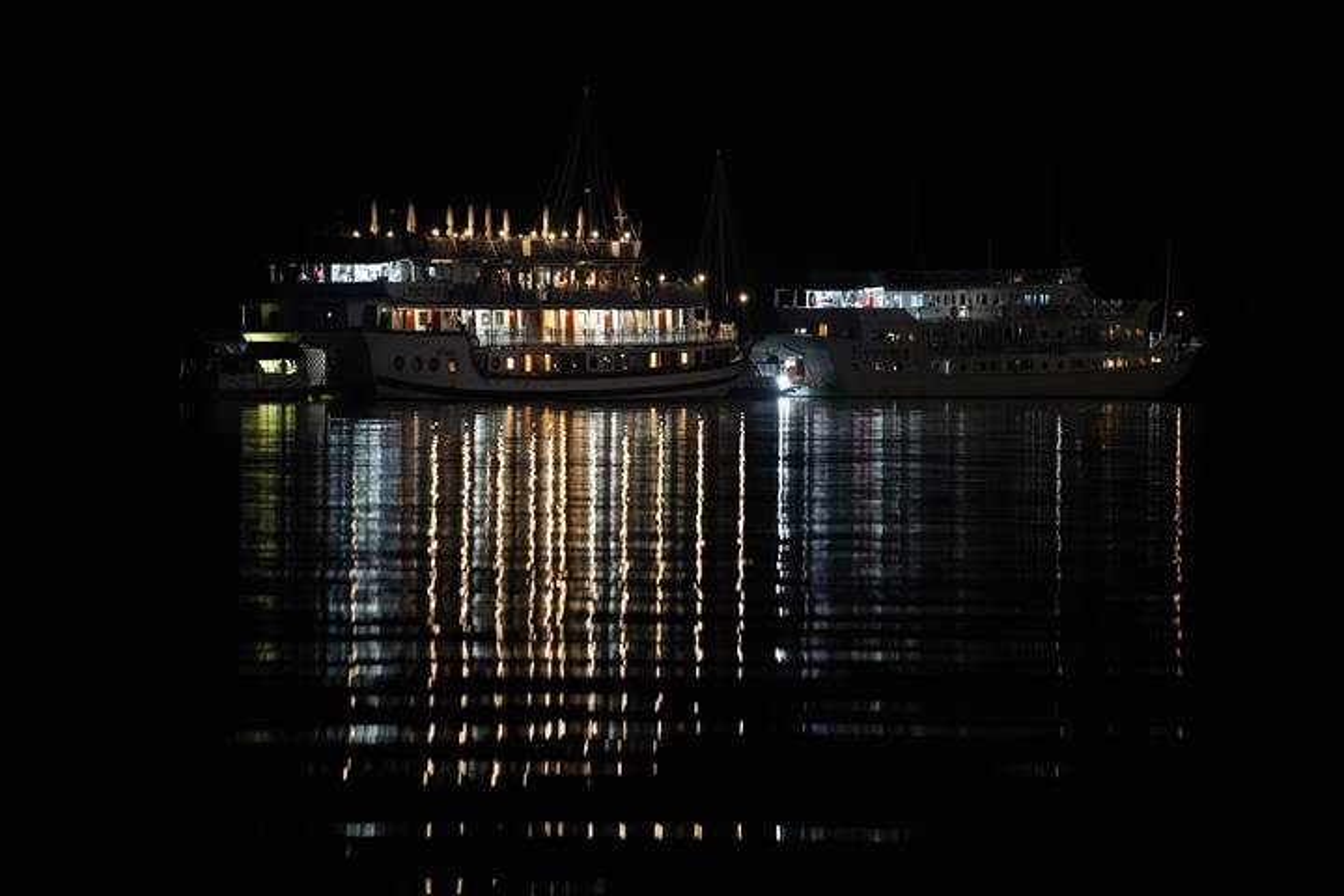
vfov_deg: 6.9
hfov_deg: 10.3
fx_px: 7466
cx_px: 672
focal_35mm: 200
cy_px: 448
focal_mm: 200
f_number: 2.8
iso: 12800
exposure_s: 1/100
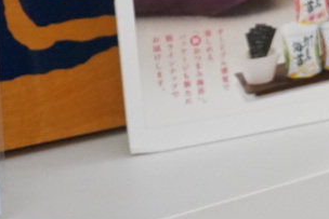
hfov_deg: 11.5
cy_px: -104
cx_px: 871
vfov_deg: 9.8
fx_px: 1240
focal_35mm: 136
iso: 1600
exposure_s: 1/160
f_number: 4
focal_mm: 17
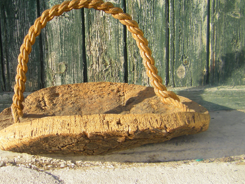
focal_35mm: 59
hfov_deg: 32.6
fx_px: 418
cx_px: 93
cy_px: 88
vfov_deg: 24.8
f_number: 3.5
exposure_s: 1/250
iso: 64
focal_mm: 6.3
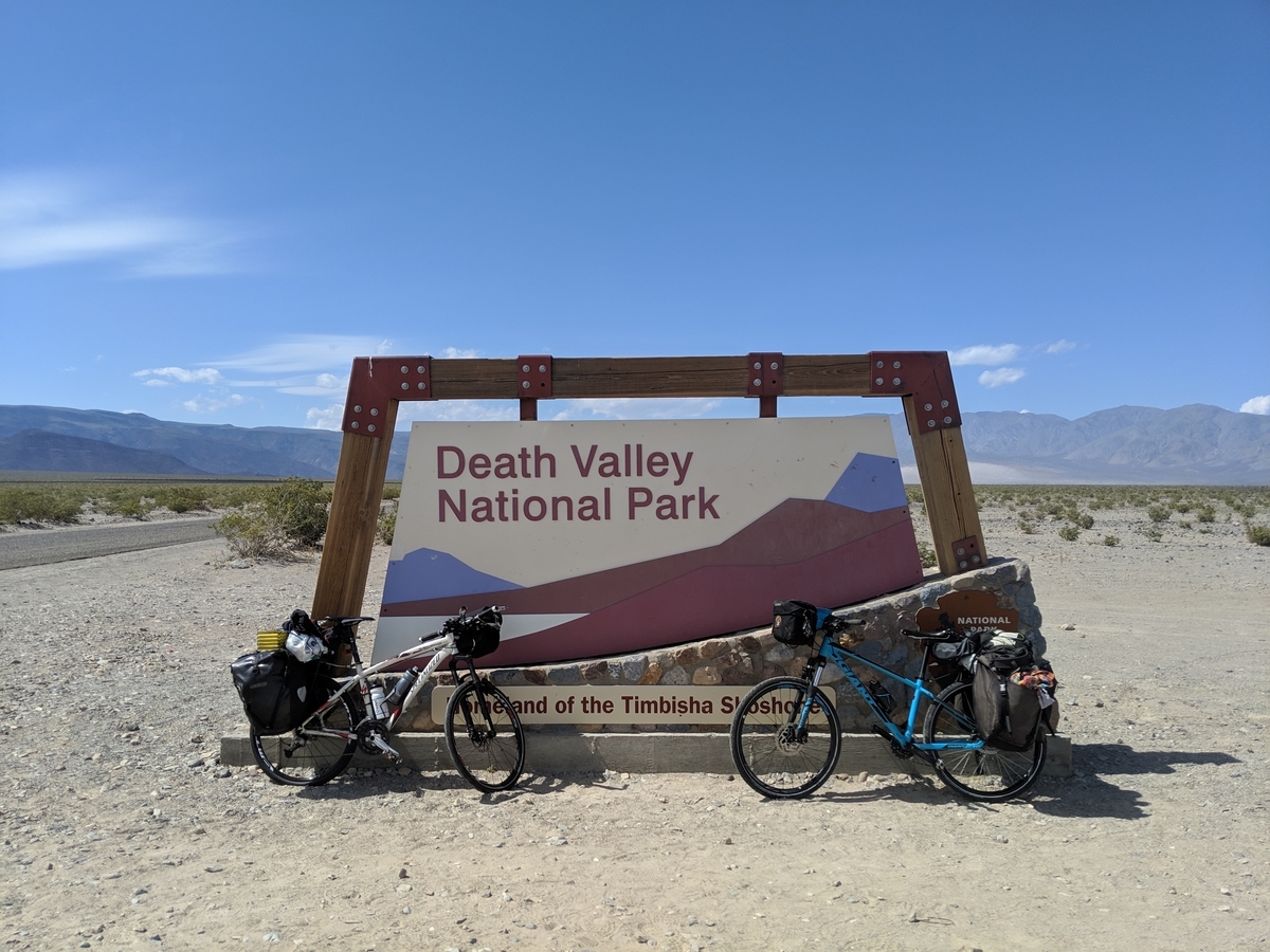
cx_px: 635
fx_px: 991
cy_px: 476
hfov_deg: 65.3
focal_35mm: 27
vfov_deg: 51.4
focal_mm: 4.44
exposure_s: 1/4695
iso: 71
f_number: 1.8
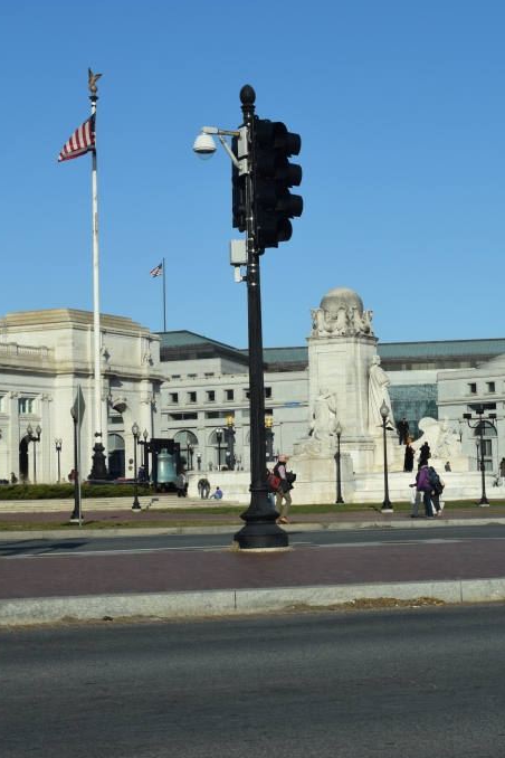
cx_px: 418
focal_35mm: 77
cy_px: 379
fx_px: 1620
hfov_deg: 17.5
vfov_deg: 26.3
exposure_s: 1/400
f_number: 10
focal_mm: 34
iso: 200
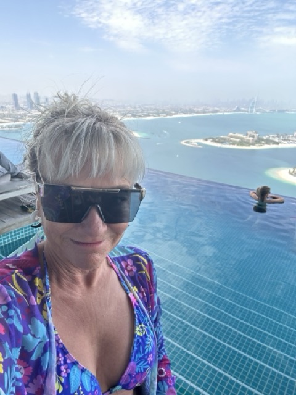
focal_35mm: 23
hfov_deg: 58.9
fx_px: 262
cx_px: 148
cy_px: 198
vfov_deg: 73.9
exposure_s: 1/219
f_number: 1.9
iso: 25
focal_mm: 2.69
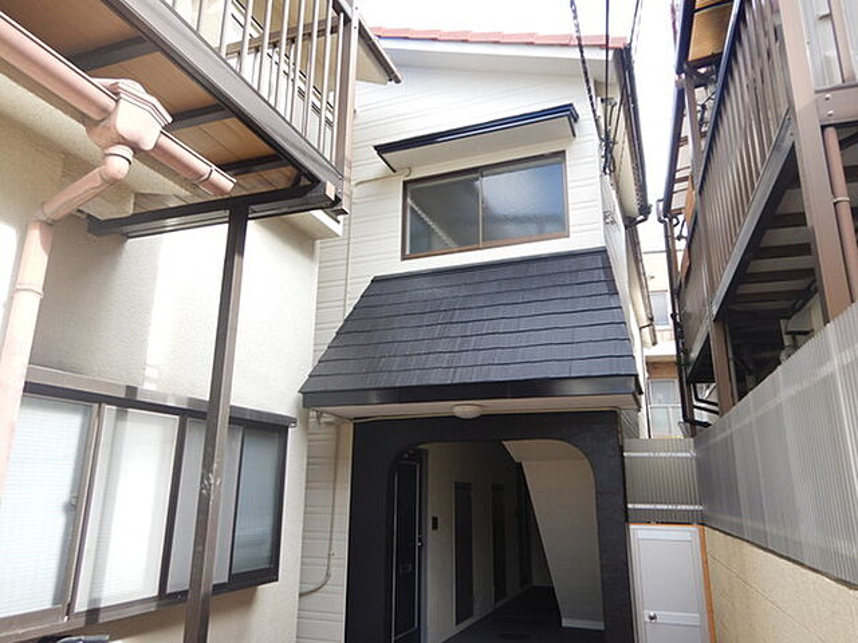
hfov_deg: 71.6
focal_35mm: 24
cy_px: 322
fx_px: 595
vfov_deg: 56.8
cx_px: 429
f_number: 2.8
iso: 125
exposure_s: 1/320
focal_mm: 4.3
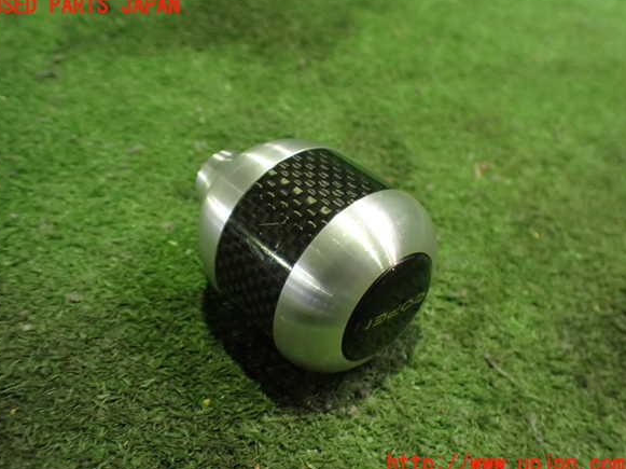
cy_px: 235
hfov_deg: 58.4
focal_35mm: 31
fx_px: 560
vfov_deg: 45.4
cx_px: 307
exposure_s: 1/30
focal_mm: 5.4
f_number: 2.3
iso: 1000
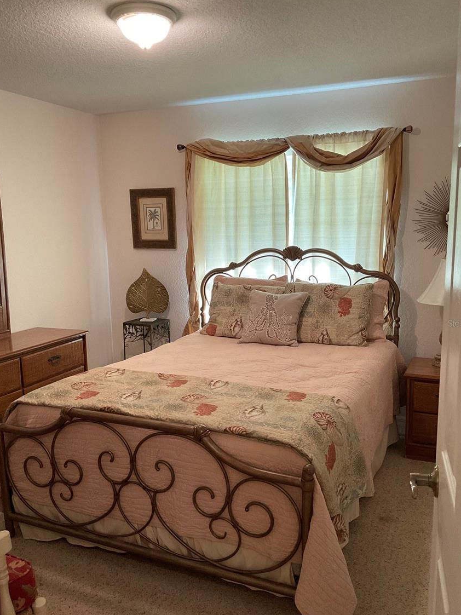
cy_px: 323
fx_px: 551
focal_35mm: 31
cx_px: 240
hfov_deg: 45.4
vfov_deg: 58.3
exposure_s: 1/60
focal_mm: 3
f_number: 1.8
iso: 100
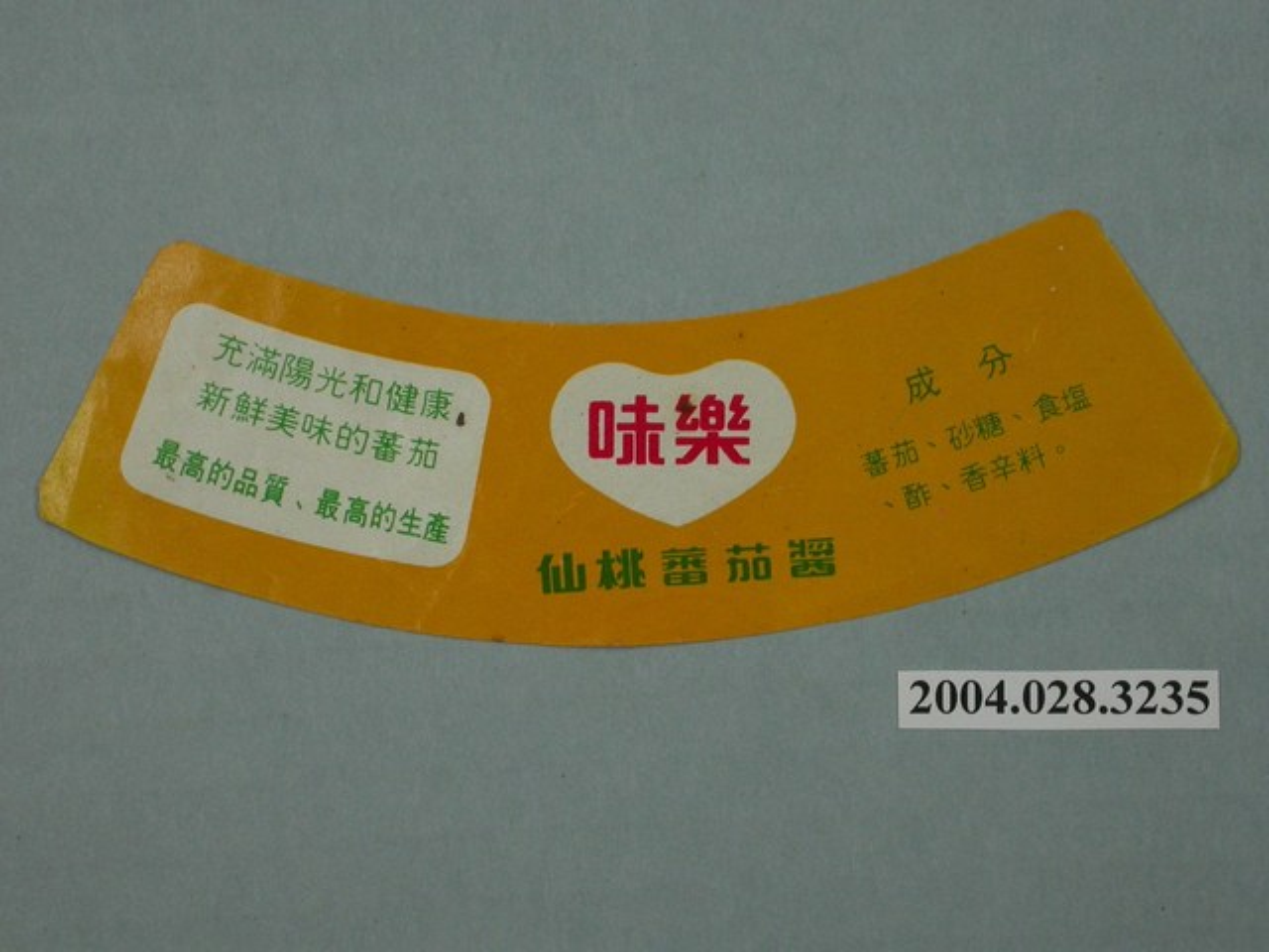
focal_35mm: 138
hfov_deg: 14.3
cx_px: 634
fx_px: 5059
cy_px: 476
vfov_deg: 10.7
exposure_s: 1/30
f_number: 4.7
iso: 100
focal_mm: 28.6
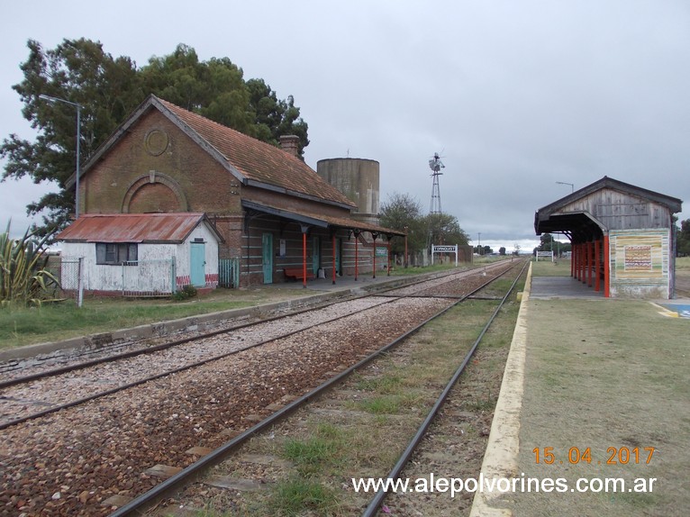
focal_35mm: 28
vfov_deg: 49.7
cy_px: 258
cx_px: 345
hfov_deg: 63.5
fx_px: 558
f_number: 2.7
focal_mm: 4
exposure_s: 1/400
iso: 80
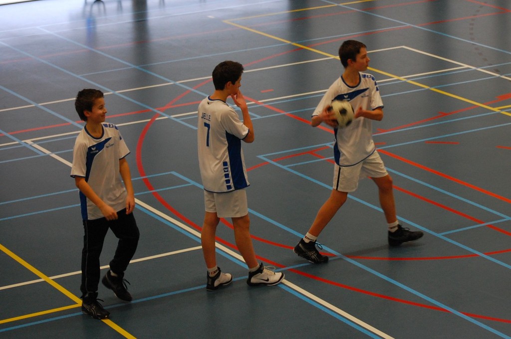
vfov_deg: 16.5
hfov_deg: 24.6
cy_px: 170
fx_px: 1170
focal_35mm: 82
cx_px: 256
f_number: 4
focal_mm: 55
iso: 800
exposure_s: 1/60
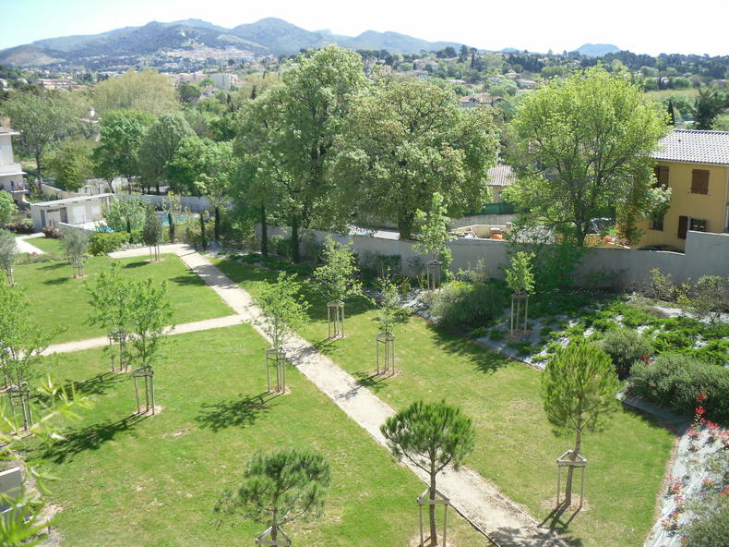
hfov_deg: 52.6
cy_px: 274
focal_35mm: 35
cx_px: 364
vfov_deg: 40.7
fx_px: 737
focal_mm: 6.3
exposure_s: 1/412
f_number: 3
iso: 80
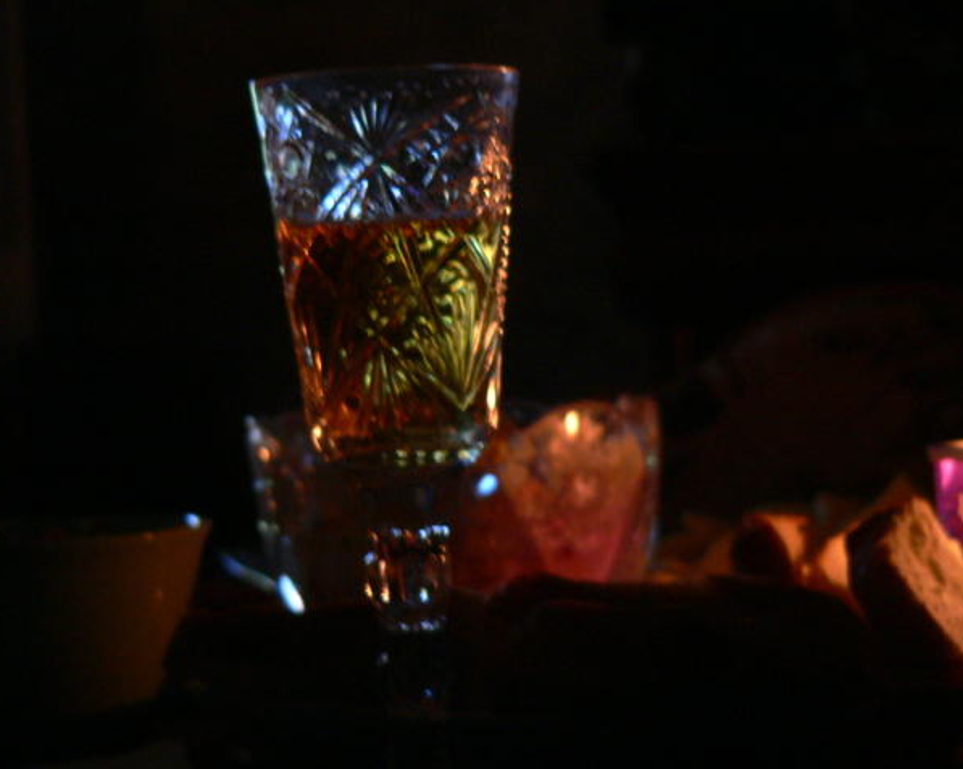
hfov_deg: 17.2
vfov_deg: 13.8
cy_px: 385
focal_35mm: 112
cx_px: 471
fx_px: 3191
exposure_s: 1/4
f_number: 2.8
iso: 200
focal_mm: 17.9
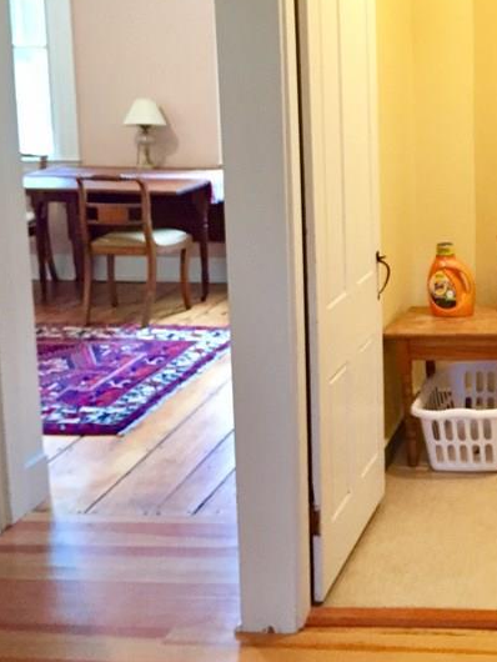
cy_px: 204
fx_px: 1071
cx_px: 556
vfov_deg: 33.9
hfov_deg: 24.3
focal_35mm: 56
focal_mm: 4.15
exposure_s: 1/20
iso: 250
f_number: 2.2
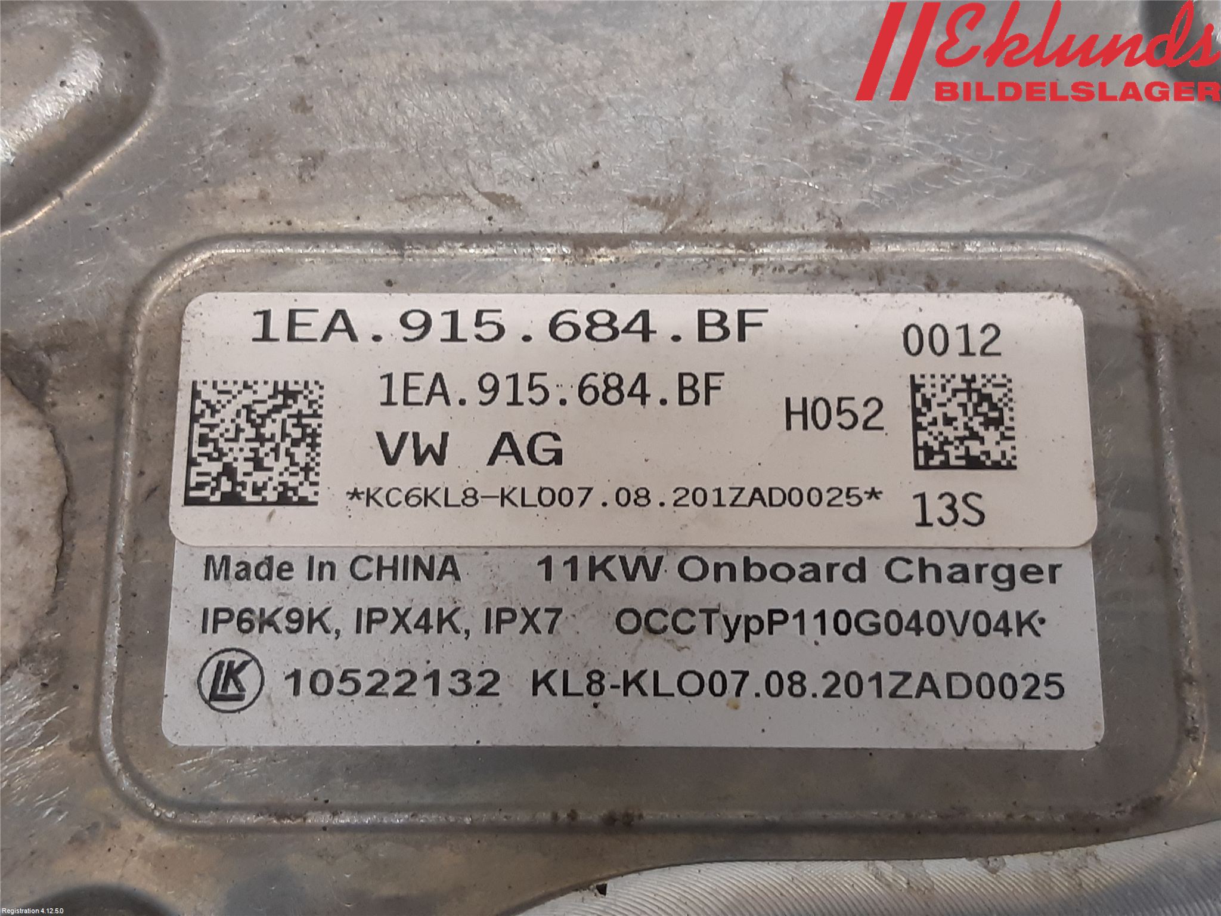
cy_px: 458
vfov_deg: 53.1
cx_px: 610
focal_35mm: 26
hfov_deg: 67.3
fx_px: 917
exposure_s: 1/50
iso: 125
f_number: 1.7
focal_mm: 3.93
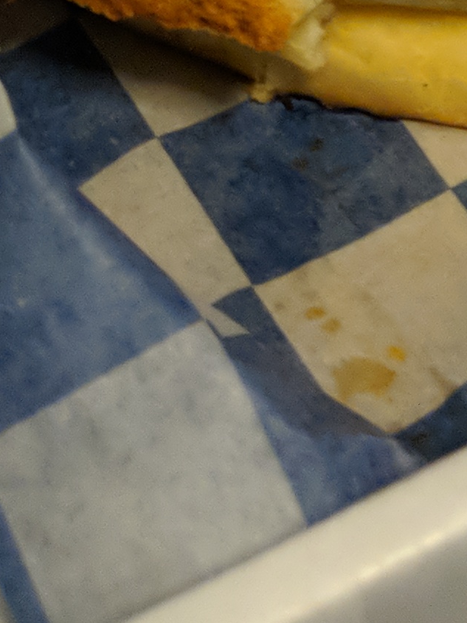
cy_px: -827
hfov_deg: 11.0
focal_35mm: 129
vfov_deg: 12.4
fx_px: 2320
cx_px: 745
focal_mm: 4.44
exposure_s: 1/30
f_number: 1.8
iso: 428
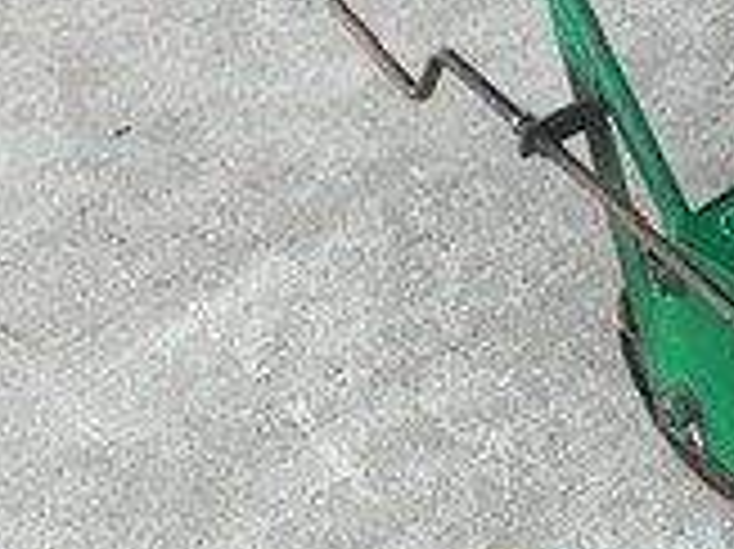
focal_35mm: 114
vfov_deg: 12.9
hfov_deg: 16.0
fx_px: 2415
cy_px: 40
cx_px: 1076
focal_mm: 3
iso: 16
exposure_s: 1/245
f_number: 1.8
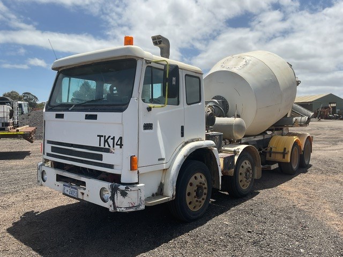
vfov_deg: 48.2
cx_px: 172
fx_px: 287
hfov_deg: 61.7
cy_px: 128
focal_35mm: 29
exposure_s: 1/2959
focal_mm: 3
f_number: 1.8
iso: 16
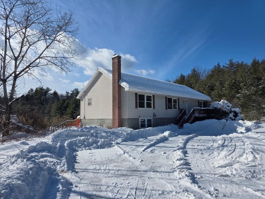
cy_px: 100
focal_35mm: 23
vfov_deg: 58.9
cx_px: 132
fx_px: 176
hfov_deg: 73.9
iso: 64
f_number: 1.7
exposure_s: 1/7944
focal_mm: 6.3
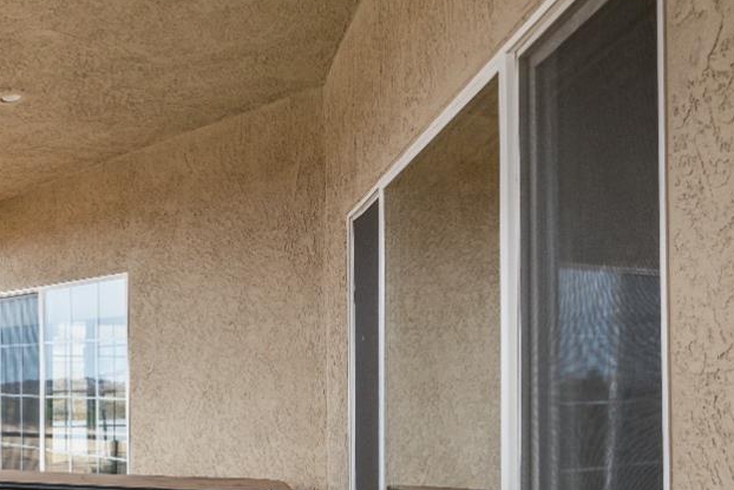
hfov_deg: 37.4
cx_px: -122
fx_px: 836
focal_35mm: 41
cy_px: 404
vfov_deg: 31.6
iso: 100
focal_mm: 17
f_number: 8
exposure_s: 1/100
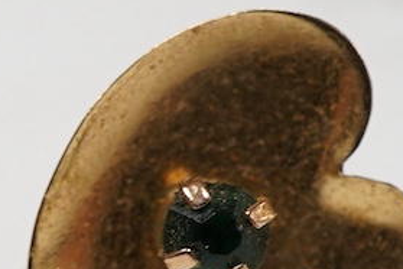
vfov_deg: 9.4
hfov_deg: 13.9
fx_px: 1623
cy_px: 244
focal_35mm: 145
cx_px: -19
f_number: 11
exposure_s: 1/125
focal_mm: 30
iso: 1250
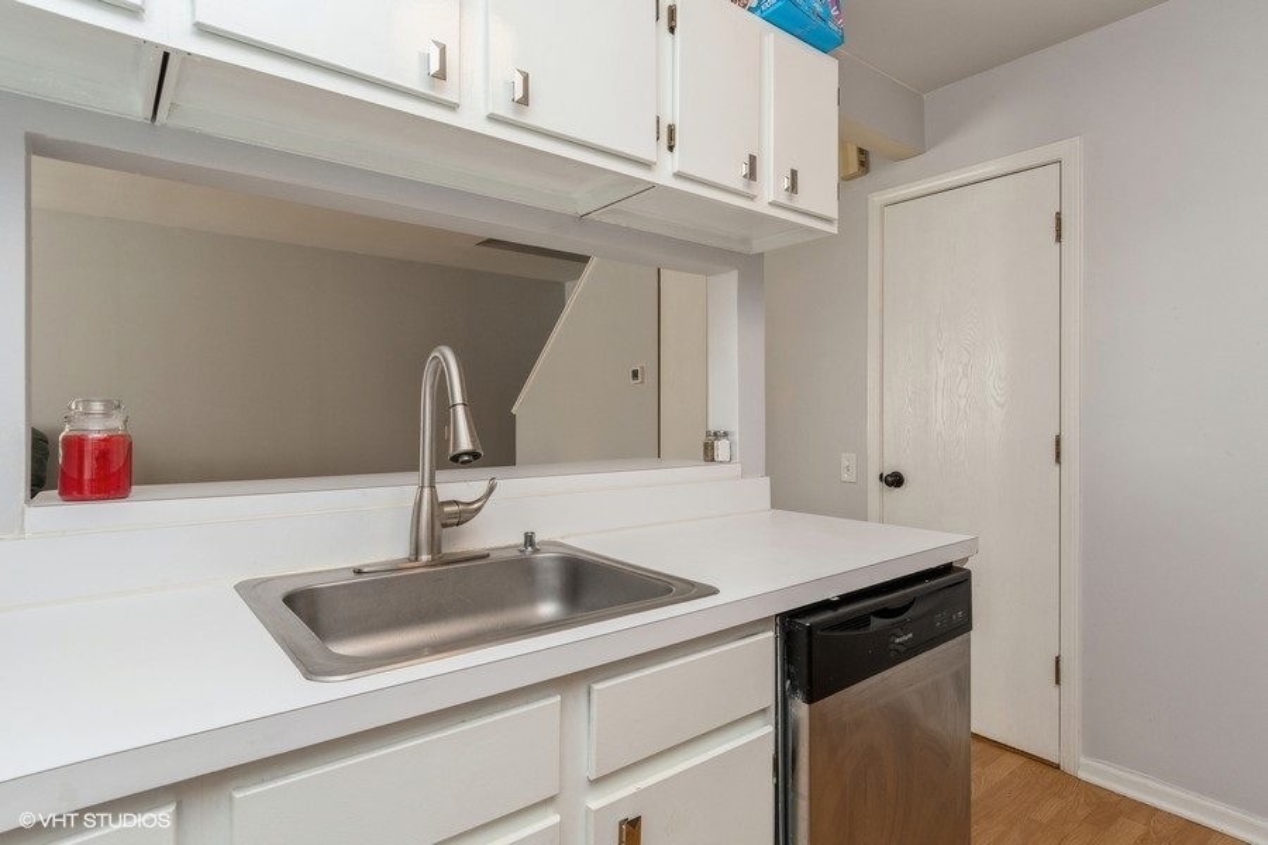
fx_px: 634
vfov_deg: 67.4
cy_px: 422
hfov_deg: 90.0
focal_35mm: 18
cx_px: 634
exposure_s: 1/40
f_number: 8
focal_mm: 12
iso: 320
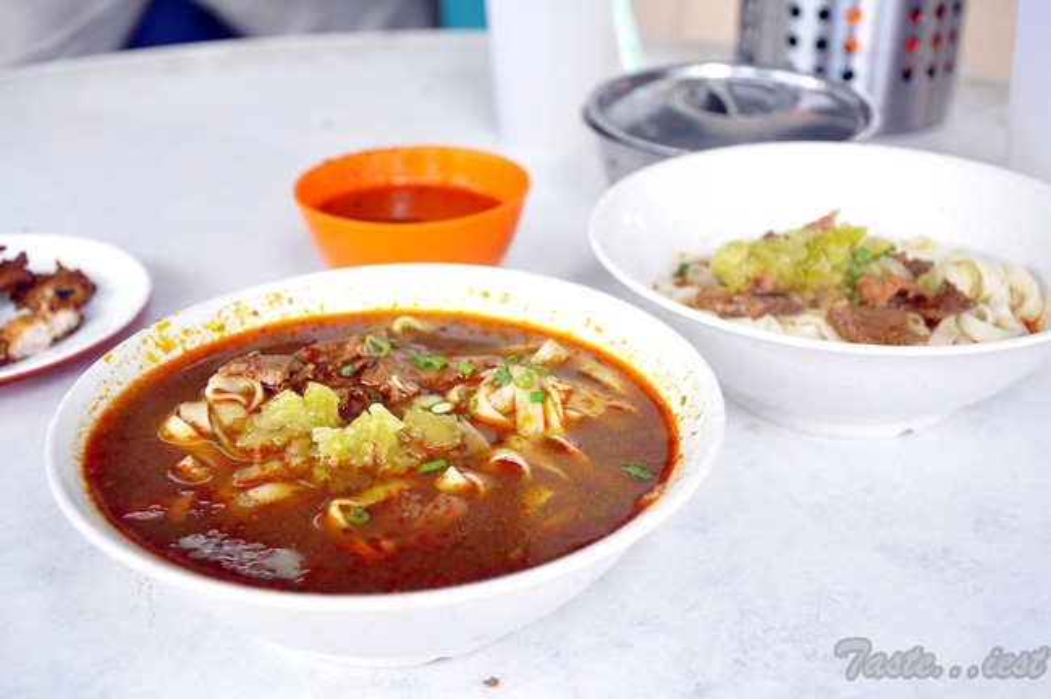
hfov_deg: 35.1
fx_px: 1662
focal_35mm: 57
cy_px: 350
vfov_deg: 23.7
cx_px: 526
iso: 320
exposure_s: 1/60
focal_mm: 38
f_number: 4.5
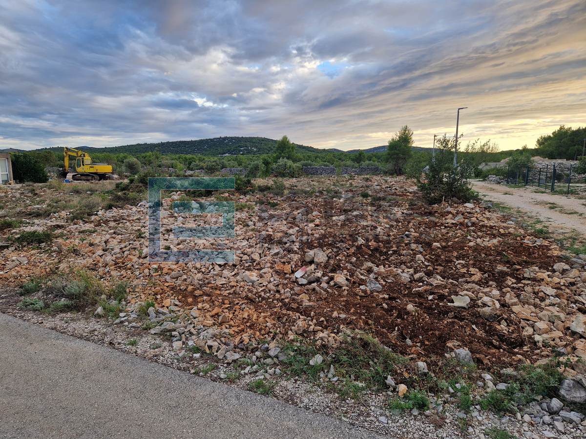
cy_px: 220
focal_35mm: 23
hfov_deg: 73.9
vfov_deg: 58.9
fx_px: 389
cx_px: 293
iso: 50
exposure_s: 1/180
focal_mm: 5.4
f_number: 1.8
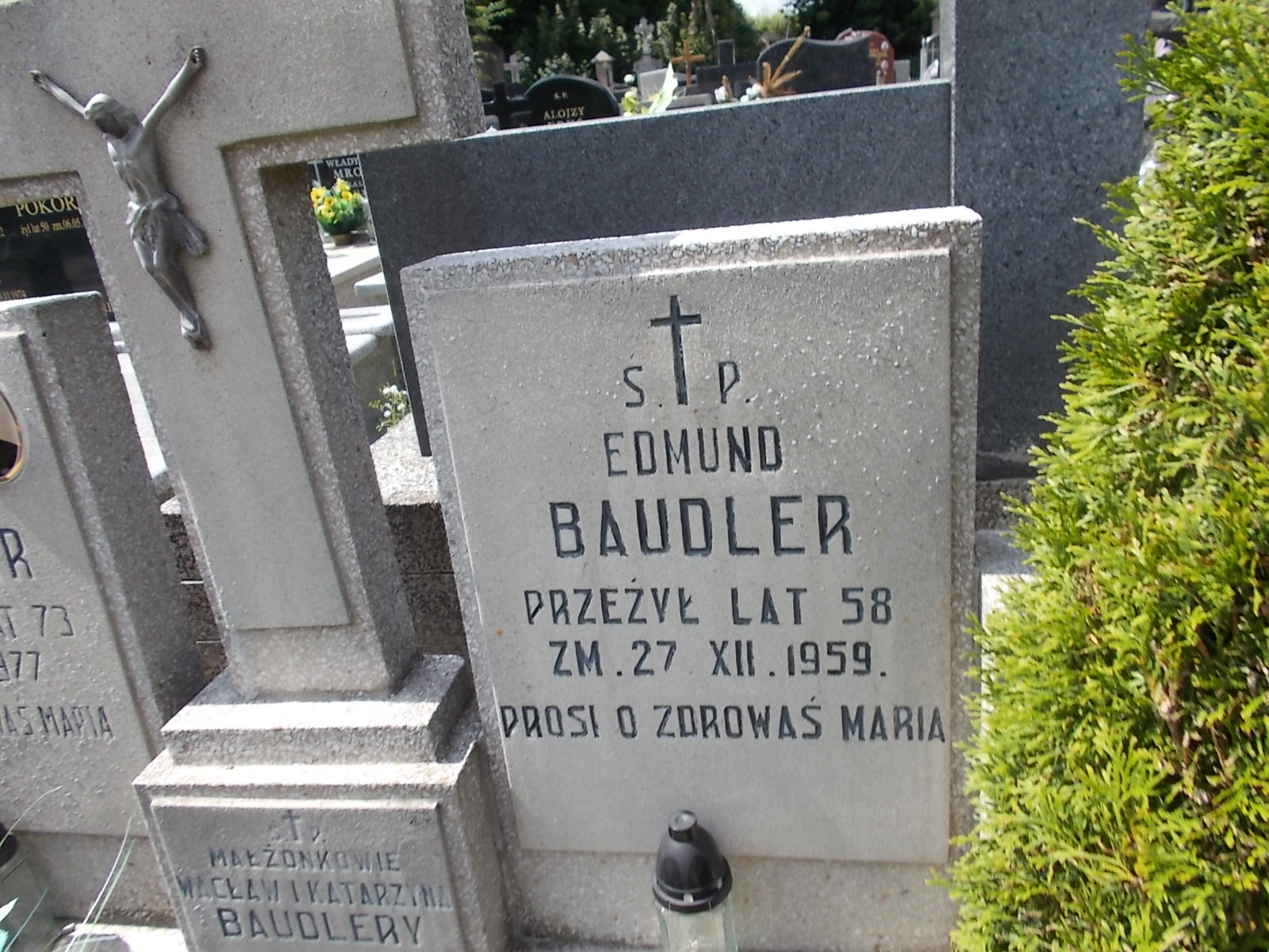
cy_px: 476
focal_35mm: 26
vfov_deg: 53.1
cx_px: 634
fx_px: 953
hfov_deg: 67.3
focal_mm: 4.6
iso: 80
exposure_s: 1/160
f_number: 8
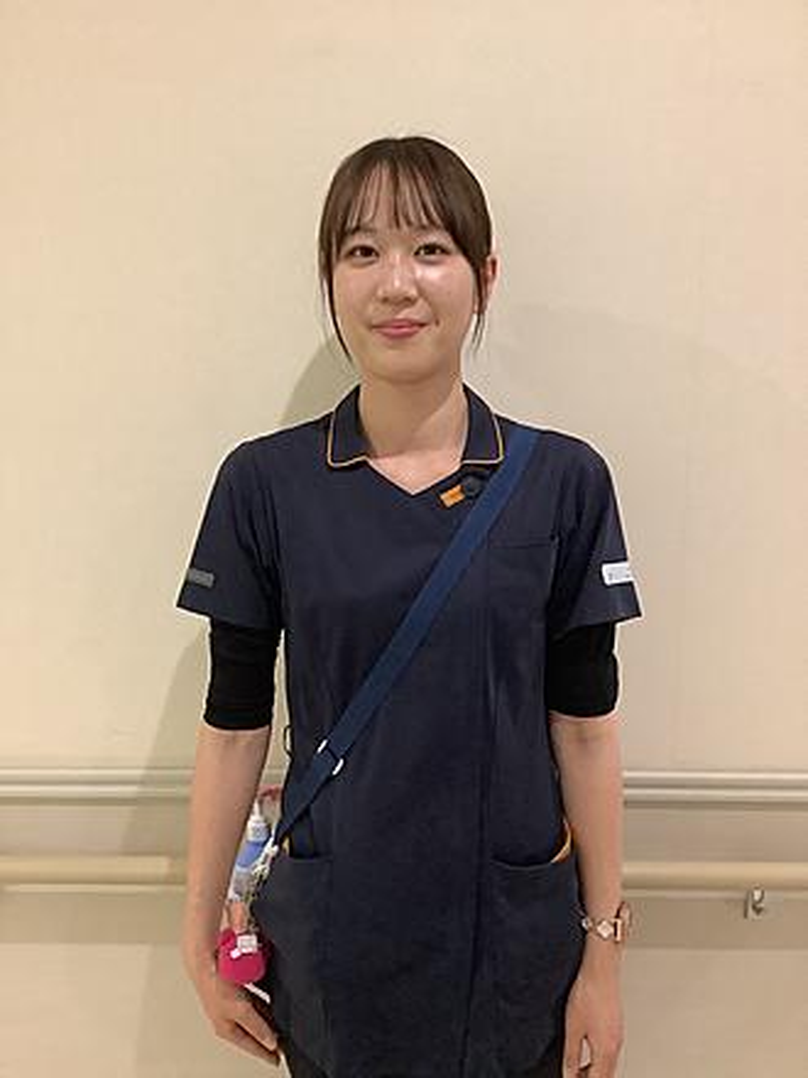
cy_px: 539
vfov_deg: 58.4
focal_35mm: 31
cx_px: 404
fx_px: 965
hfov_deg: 45.4
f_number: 2.4
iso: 320
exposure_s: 1/50
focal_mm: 3.3
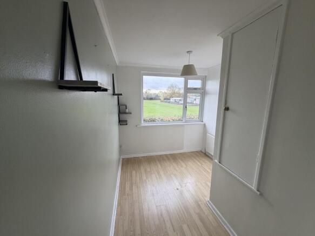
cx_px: 158
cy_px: 118
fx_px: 127
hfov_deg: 102.1
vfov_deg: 85.7
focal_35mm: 14
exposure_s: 1/121
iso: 250
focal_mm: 2.22
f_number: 2.2
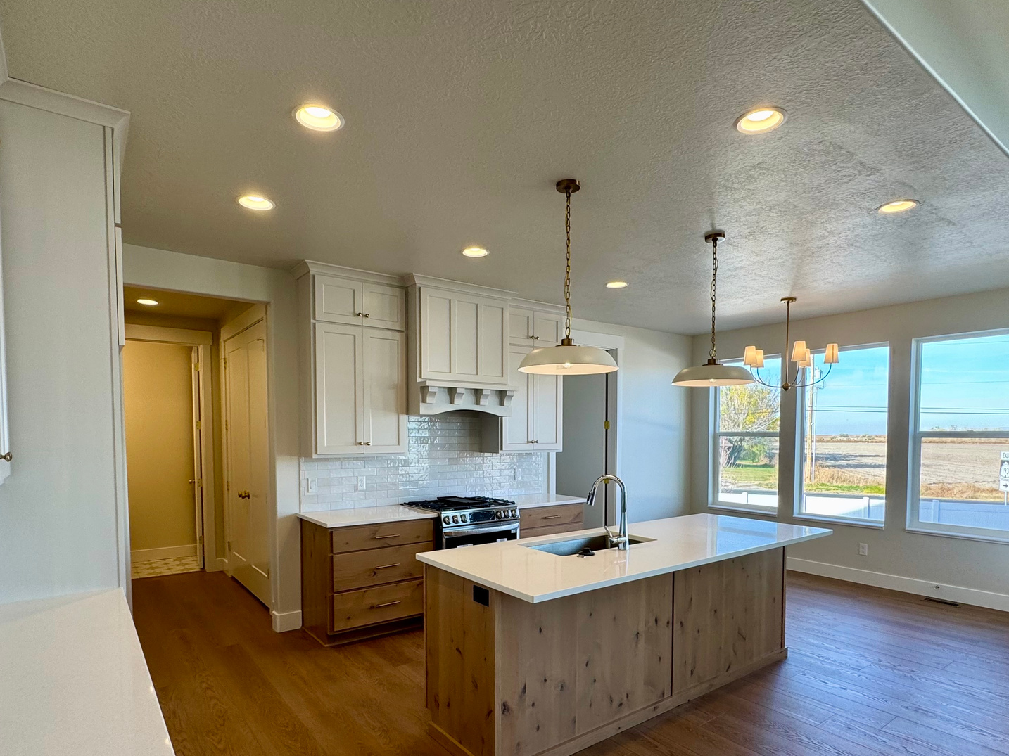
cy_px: 462
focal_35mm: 20
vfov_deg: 65.2
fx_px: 583
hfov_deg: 81.8
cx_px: 501
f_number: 2.2
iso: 64
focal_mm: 2.22
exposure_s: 1/120
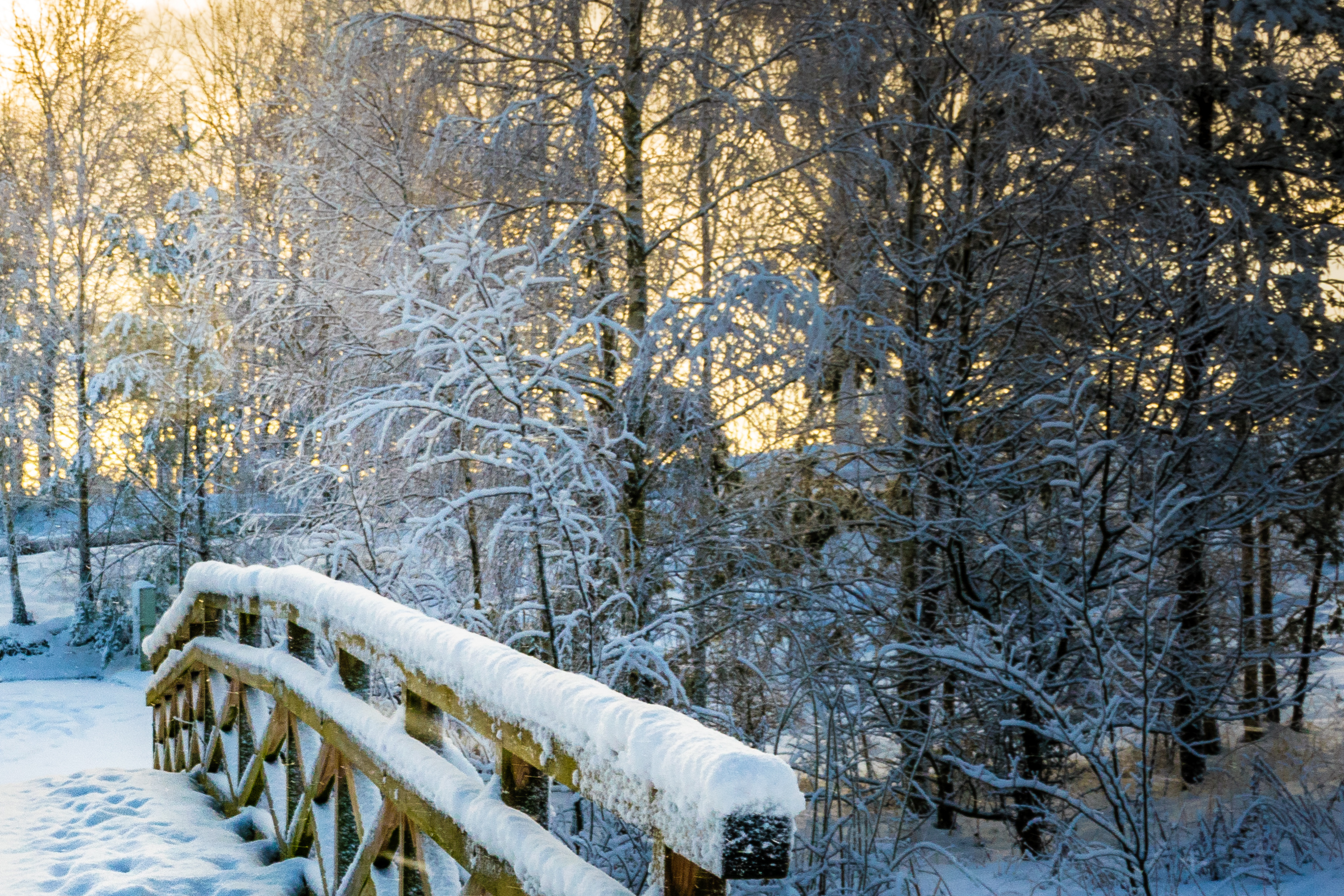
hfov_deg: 24.0
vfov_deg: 16.9
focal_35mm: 80
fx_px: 2993
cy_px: 765
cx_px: -55
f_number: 11
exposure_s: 1/250
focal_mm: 23
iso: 200
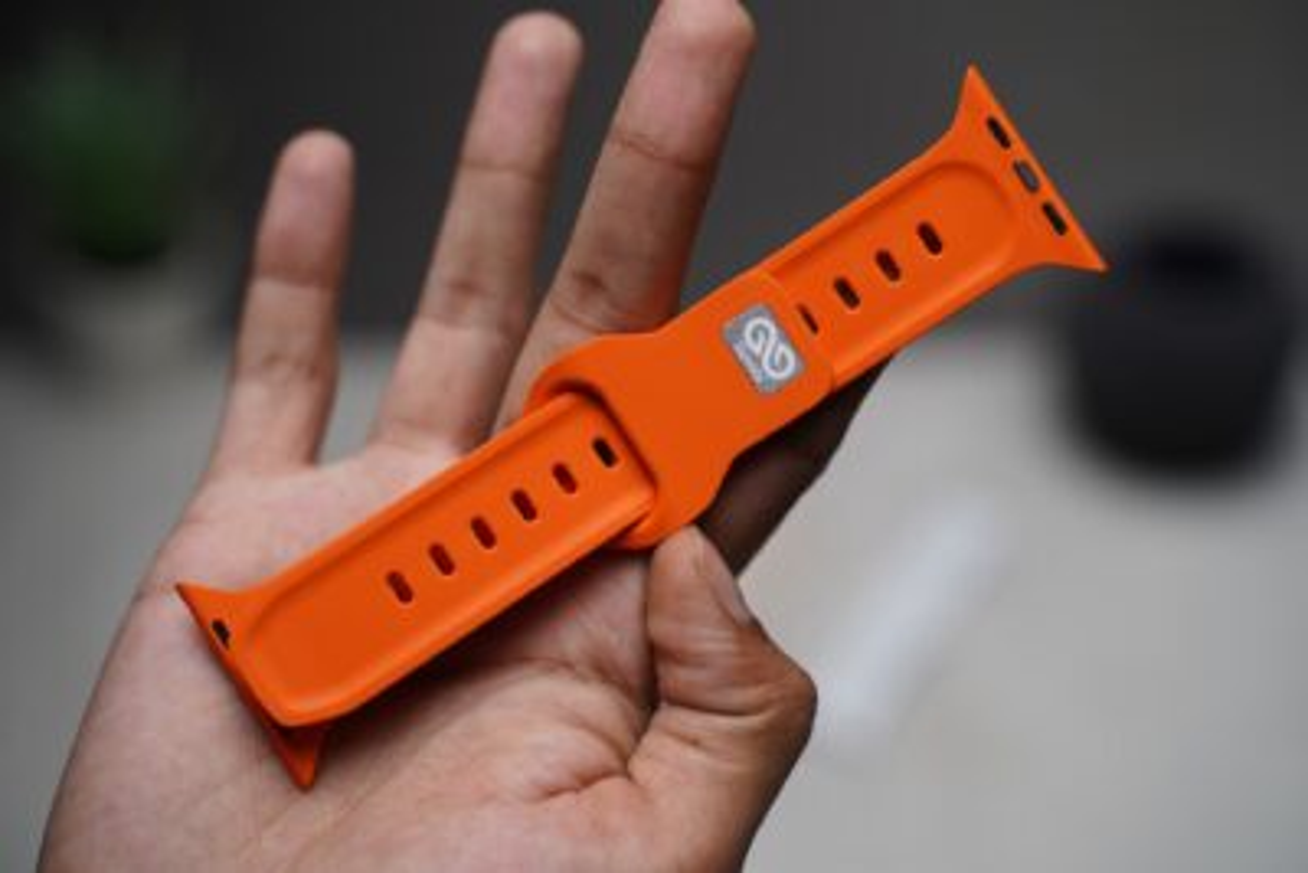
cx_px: 654
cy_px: 436
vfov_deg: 21.3
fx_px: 2326
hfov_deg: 31.4
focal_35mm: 64
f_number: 4
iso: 500
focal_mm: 64
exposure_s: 1/80
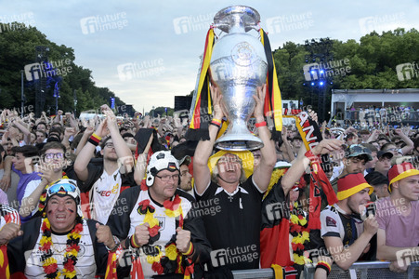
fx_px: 361
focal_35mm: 31
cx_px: 210
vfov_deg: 42.3
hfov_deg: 60.3
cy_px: 140
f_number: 8
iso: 4000
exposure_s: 1/200
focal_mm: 31
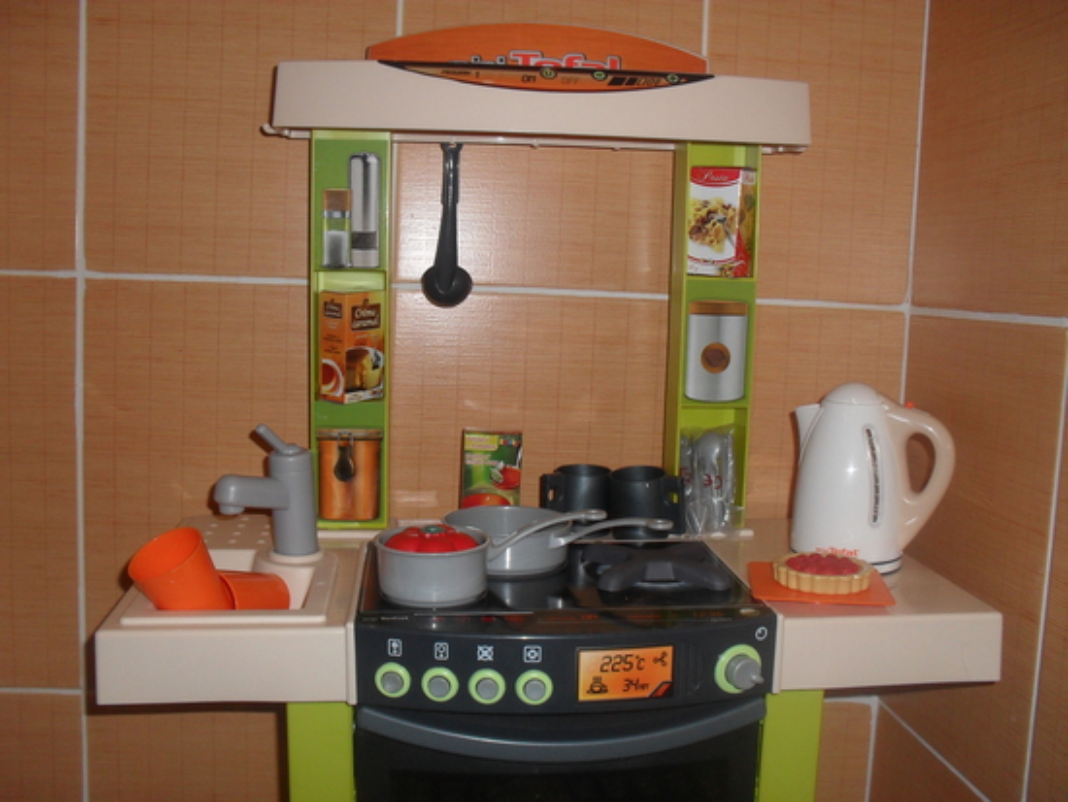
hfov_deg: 52.6
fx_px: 1080
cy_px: 401
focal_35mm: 35
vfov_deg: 40.7
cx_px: 534
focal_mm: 6.3
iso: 200
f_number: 3.2
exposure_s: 1/45
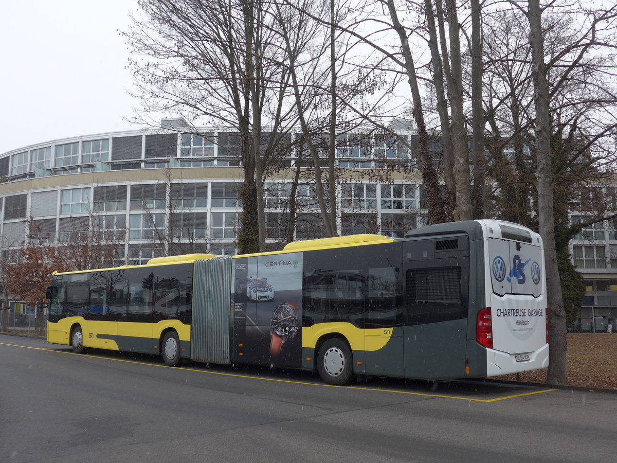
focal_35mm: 34
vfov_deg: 41.8
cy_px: 232
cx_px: 308
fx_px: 606
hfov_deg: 54.0
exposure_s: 1/125
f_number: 2.8
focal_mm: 7
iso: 80
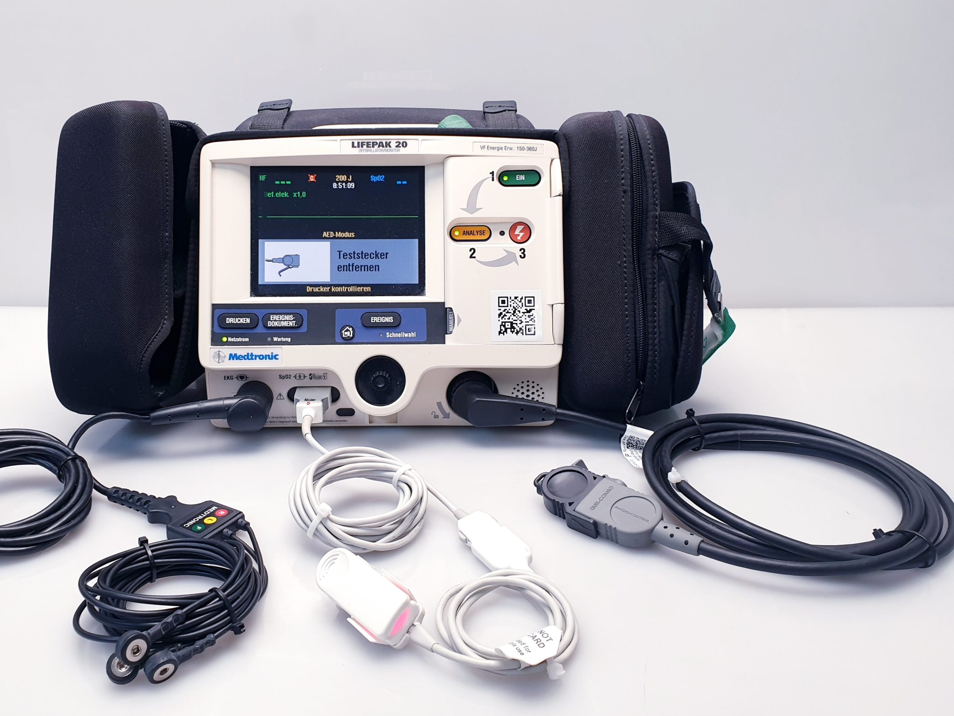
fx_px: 882
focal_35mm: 32
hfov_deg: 56.6
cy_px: 299
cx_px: 413
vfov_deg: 44.0
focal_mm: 4.3
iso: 80
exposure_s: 1/50
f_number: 2.4
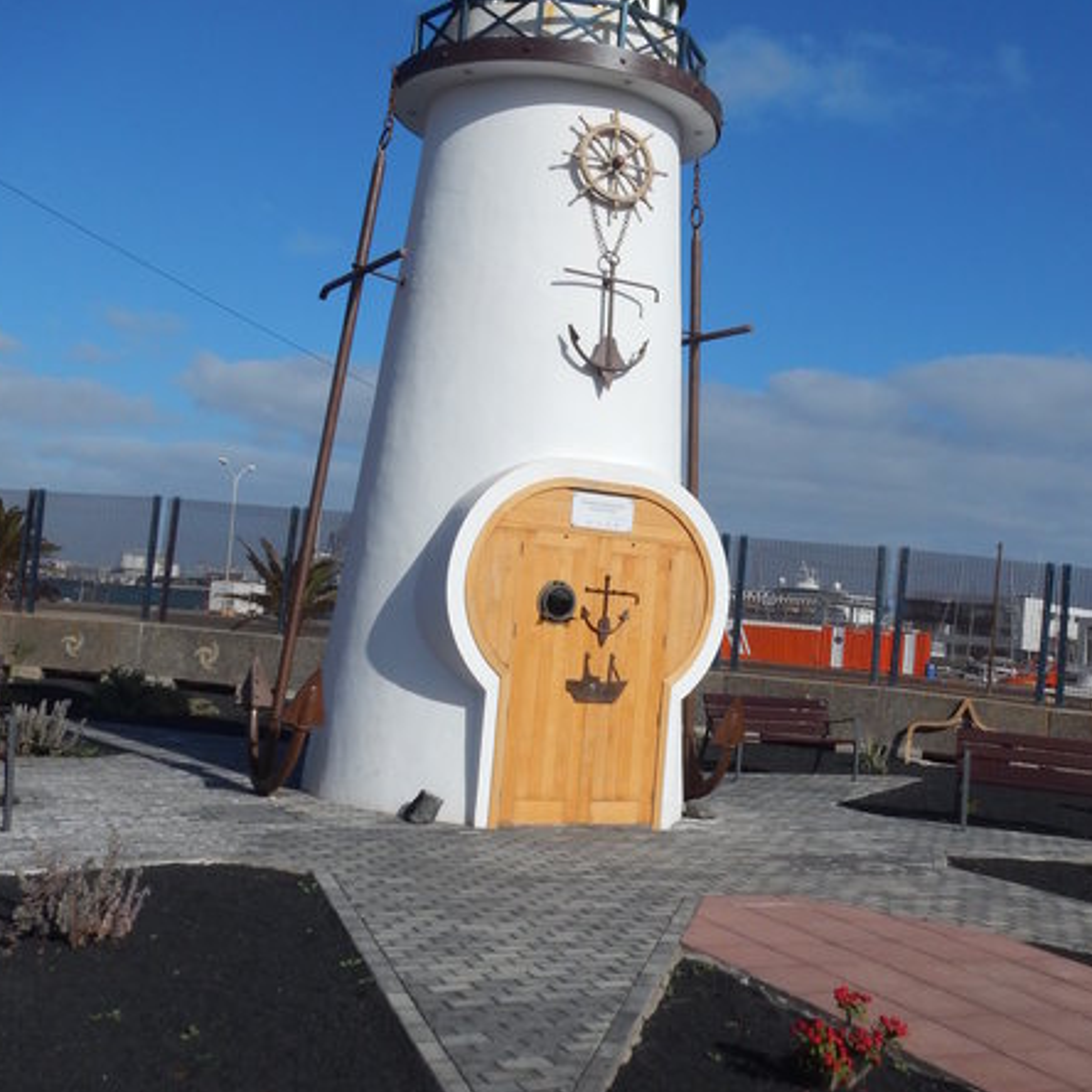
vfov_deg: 42.8
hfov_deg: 42.7
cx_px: 628
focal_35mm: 39
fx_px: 1392
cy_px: 497
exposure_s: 1/640
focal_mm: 5
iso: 125
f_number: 7.8
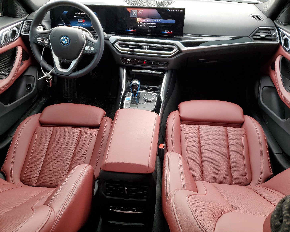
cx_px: 143
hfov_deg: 62.2
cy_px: 115
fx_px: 240
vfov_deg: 51.5
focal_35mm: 28
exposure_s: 1/161
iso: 50
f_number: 1.5
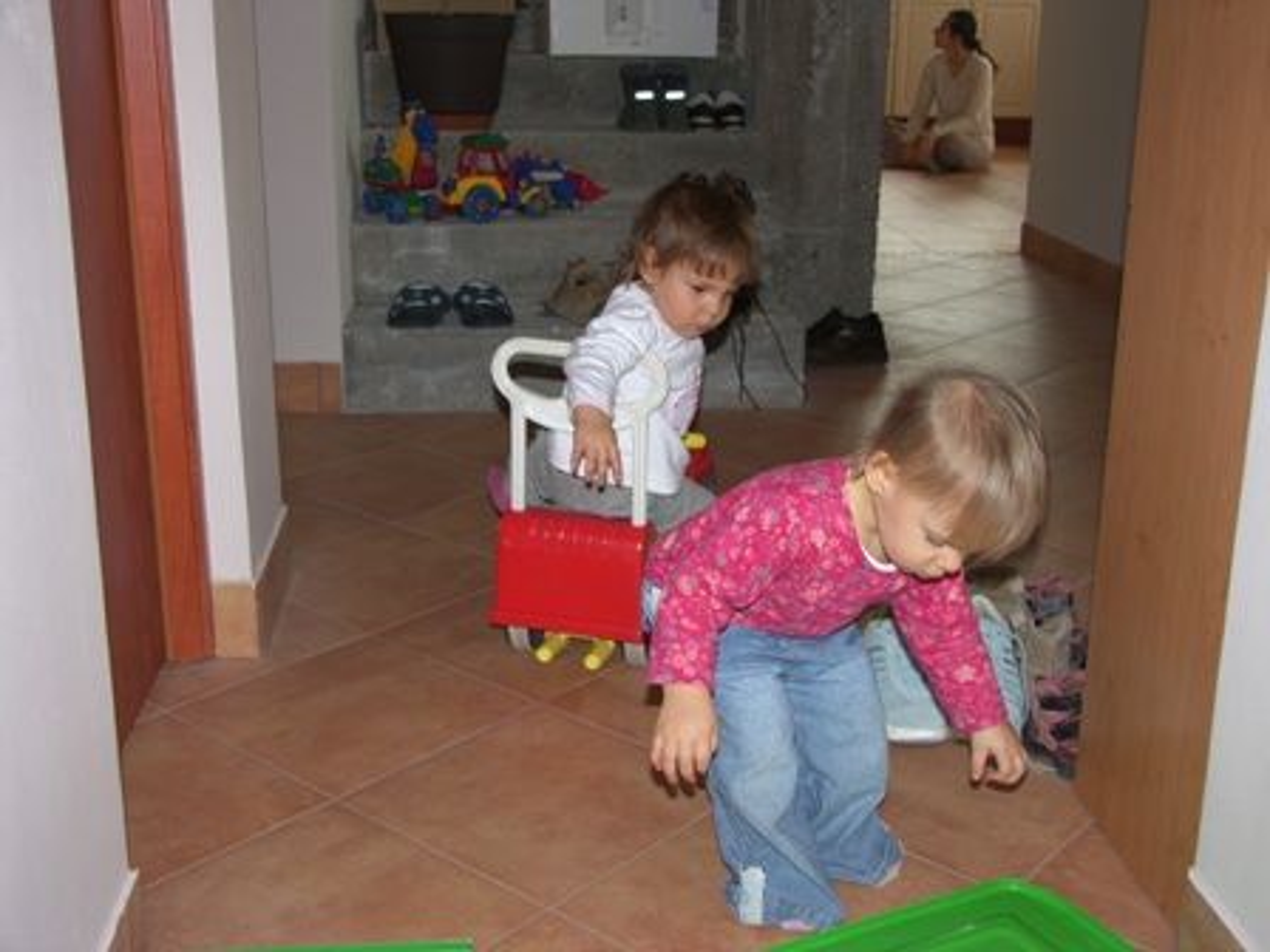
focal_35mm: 40
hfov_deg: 46.8
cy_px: 476
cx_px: 635
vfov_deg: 36.0
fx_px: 1468
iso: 50
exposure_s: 1/40
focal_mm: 10.3
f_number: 2.5
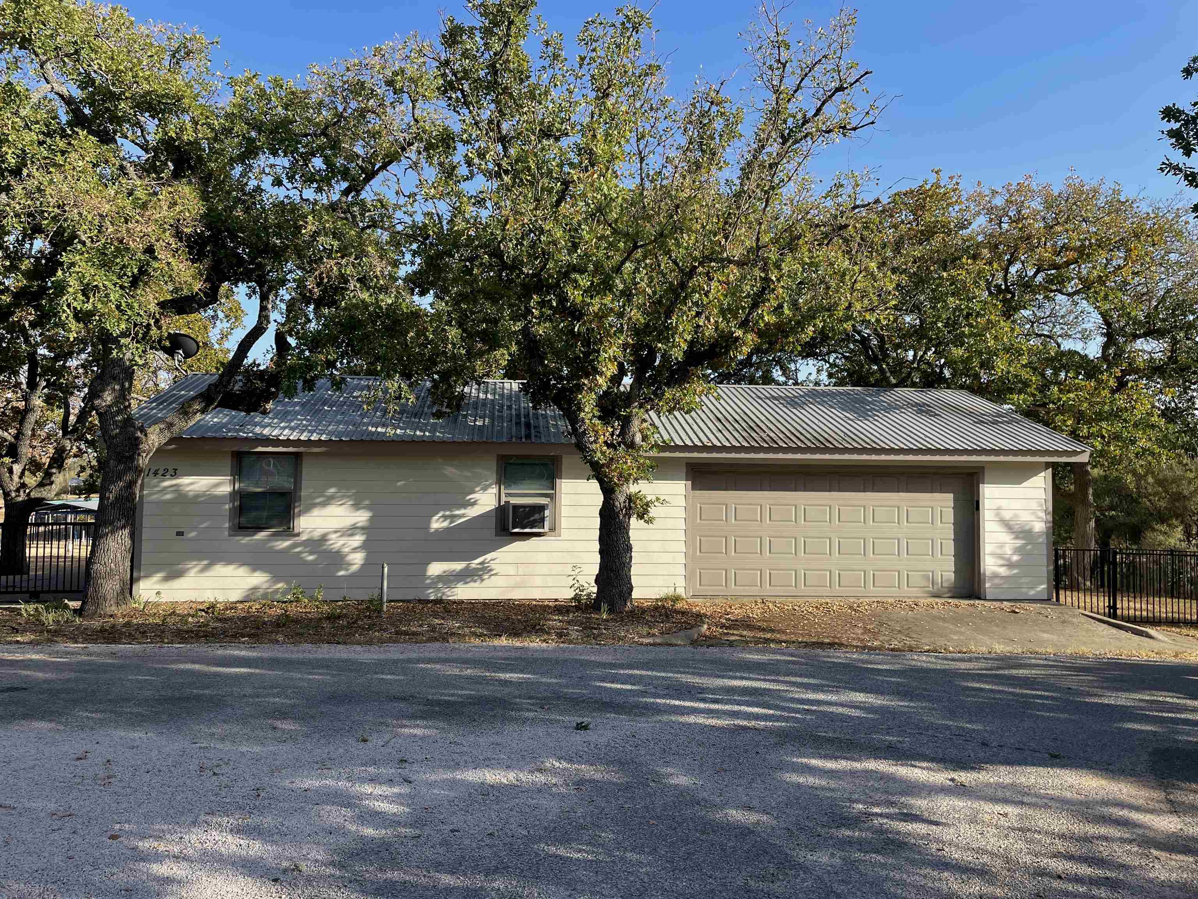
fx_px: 900
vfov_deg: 53.1
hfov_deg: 67.3
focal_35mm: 26
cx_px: 599
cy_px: 450
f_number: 1.6
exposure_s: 1/1401
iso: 32
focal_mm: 4.2
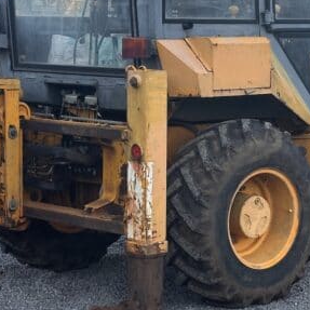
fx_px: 1348
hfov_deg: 13.1
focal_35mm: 133
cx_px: 203
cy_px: 140
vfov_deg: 13.1
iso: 64
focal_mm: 6.86
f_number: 1.78
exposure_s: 1/297
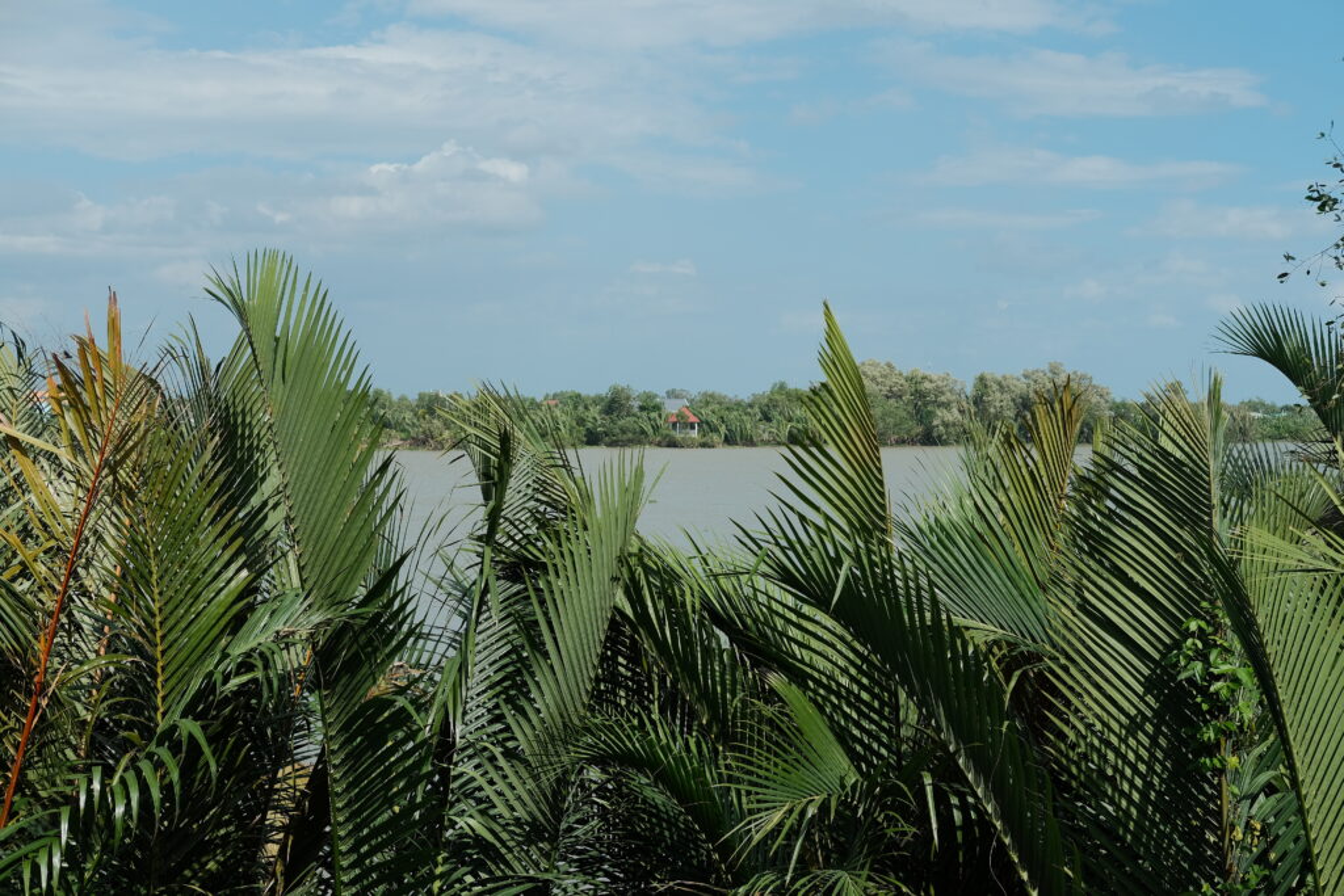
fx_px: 1979
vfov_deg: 25.5
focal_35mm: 53
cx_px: 672
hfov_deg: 37.5
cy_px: 448
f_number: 6.4
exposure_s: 1/1000
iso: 320
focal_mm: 35
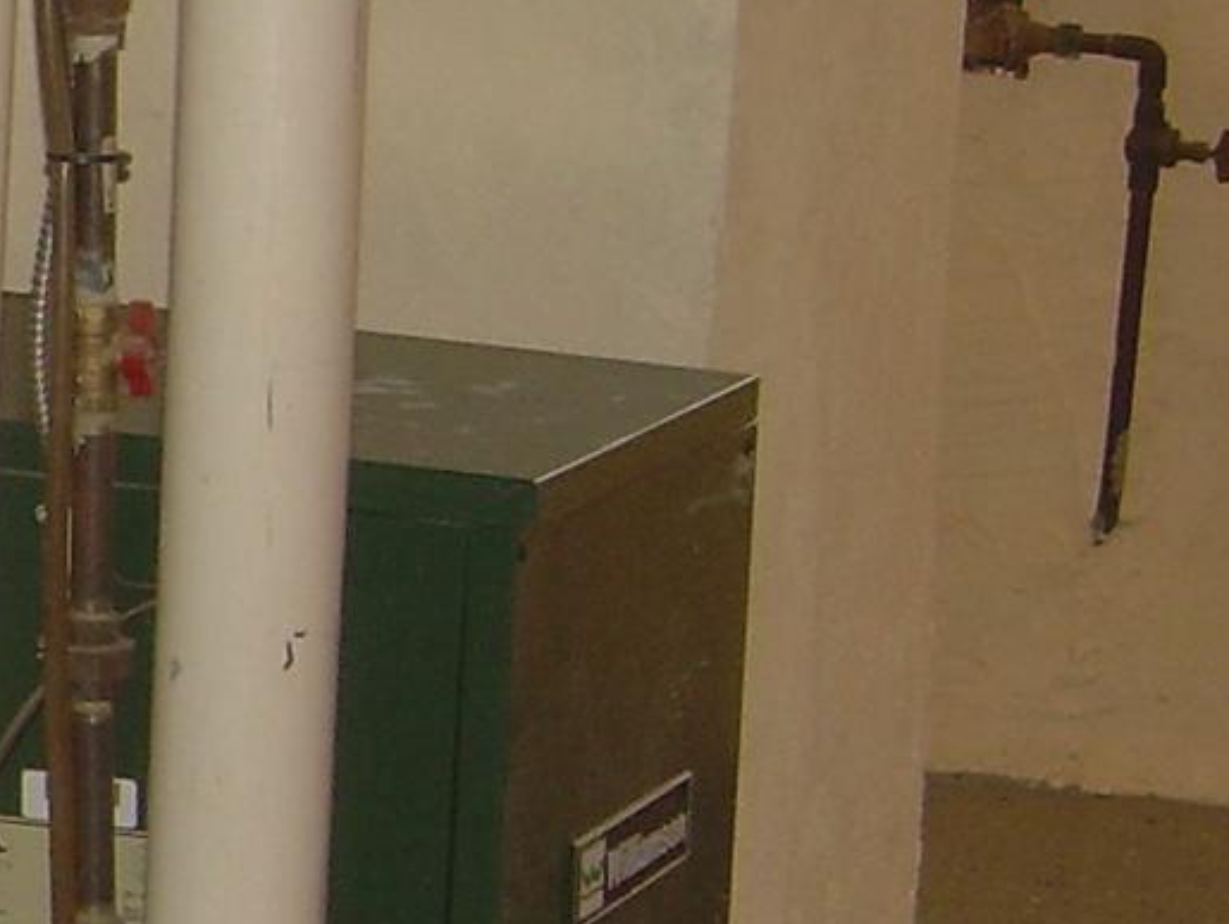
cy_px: 509
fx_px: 5365
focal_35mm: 151
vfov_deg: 9.8
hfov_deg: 11.9
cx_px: -1055
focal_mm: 6.3
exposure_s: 1/60
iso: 50
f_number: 2.8
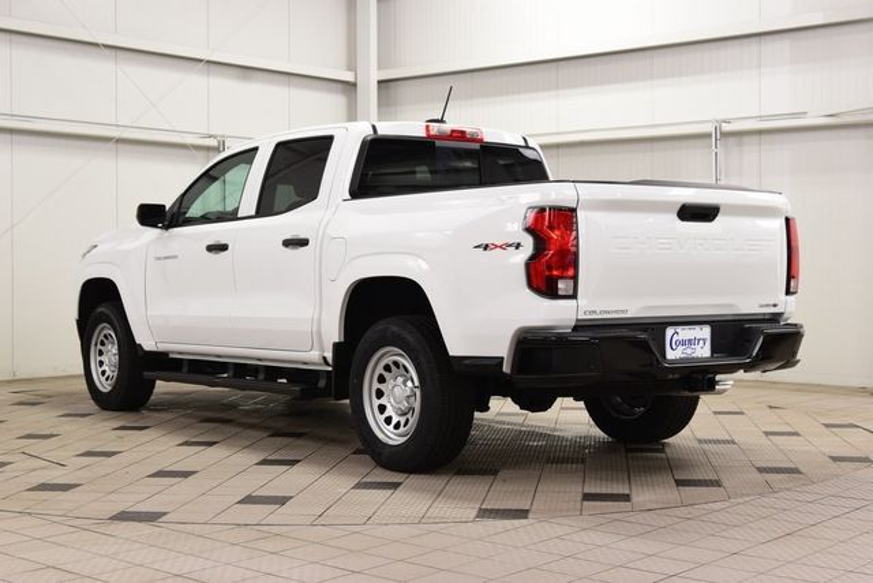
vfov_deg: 25.1
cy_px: 292
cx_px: 436
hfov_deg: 36.9
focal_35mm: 54
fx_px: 1310
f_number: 7.1
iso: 720
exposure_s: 1/30
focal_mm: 36
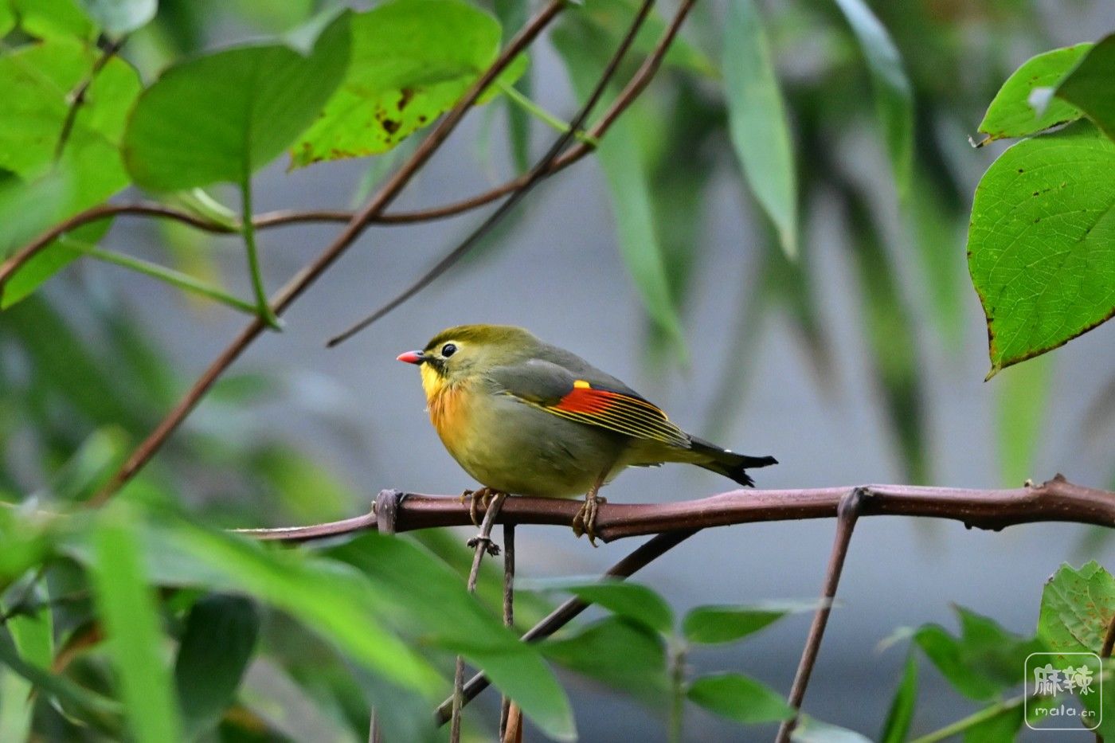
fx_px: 27870
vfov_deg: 1.5
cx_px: 558
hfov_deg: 2.3
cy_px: 372
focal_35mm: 900
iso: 12800
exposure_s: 1/1000
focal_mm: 600
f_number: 6.3
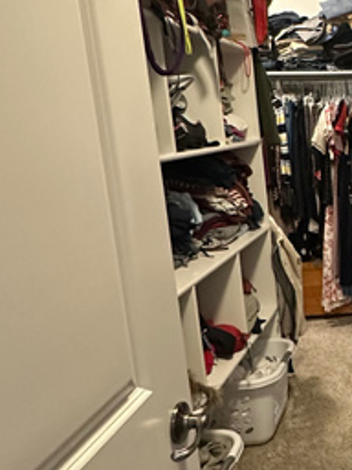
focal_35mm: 42
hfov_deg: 27.5
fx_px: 569
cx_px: 478
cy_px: 220
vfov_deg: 44.8
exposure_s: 1/60
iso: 800
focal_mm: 2.22
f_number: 2.2
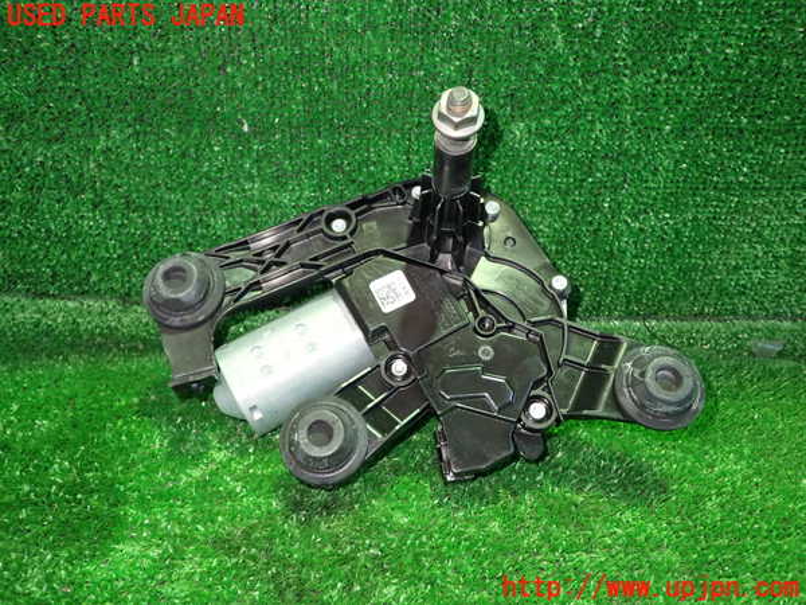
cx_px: 403
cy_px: 302
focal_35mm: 30
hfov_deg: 60.0
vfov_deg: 46.8
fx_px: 699
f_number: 2.3
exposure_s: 1/25
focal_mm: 5.4
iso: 800
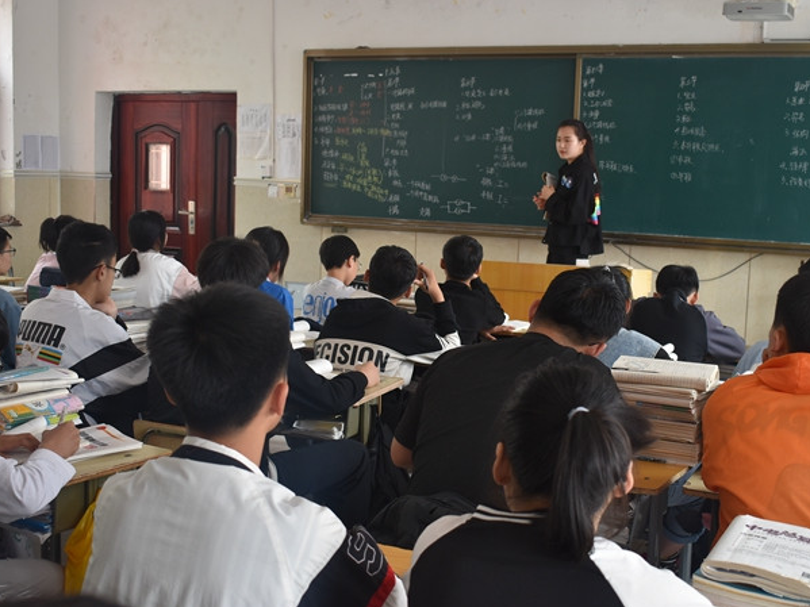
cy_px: 306
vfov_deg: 30.5
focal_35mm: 48
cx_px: 412
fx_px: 1112
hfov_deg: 40.0
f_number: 4.5
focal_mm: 29
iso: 400
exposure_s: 1/80
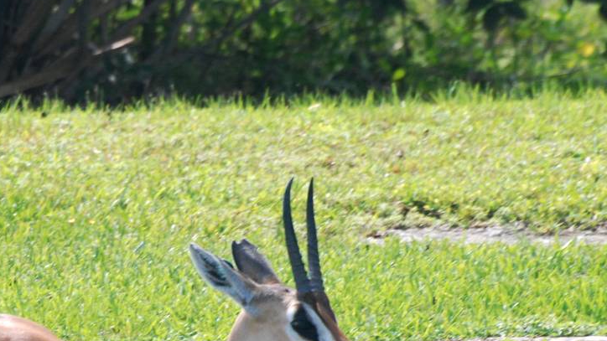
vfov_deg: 1.2
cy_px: 261
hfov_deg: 2.1
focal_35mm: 1043
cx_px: 30
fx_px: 16785
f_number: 11
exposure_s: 1/160
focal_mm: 300
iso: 400
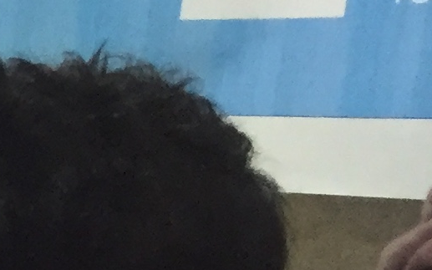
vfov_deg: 6.6
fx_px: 2284
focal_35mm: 194
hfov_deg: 8.7
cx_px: -920
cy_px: 441
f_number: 2.2
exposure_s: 1/33
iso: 160
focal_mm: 4.15
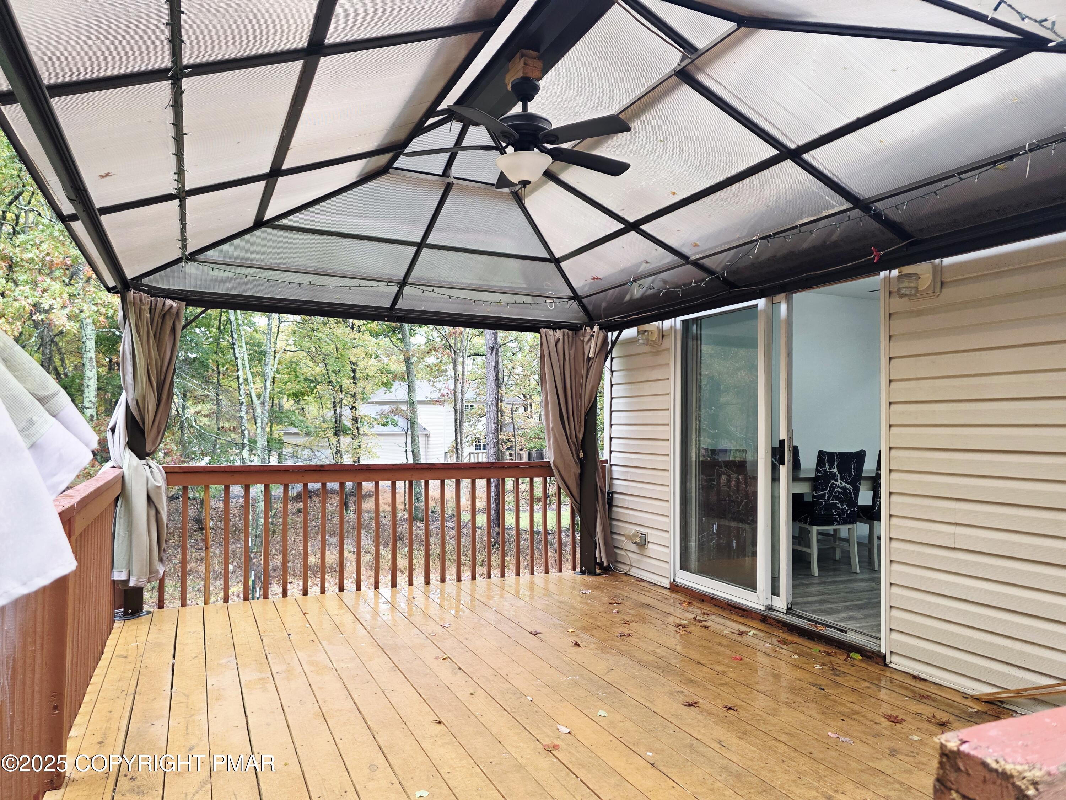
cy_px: 400
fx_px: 708
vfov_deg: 58.9
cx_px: 533
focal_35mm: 23
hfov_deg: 73.9
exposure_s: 1/182
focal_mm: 6.3
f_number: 1.7
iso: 160
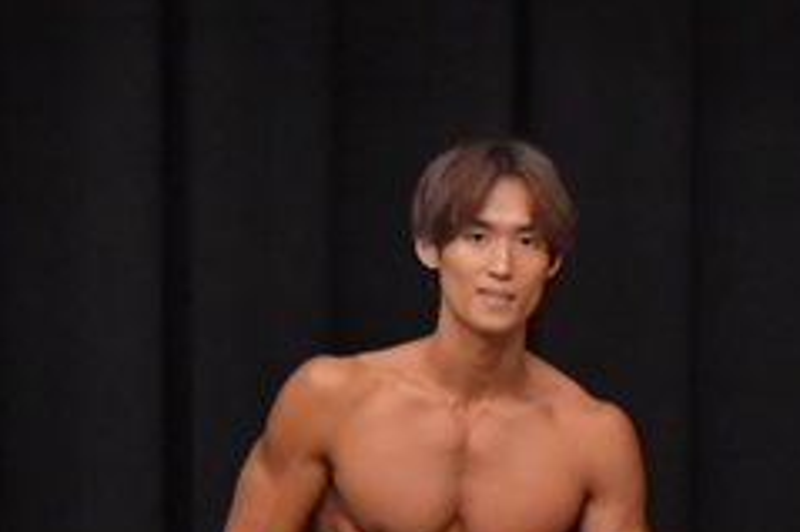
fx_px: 16233
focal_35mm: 731
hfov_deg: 2.8
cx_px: 912
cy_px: 800
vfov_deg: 1.9
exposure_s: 1/400
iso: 6400
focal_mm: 150
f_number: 5.6
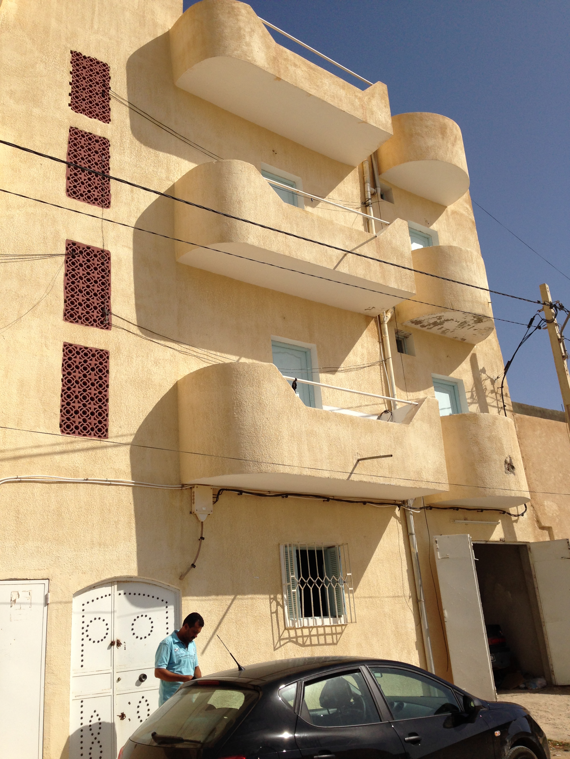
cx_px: 285
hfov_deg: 42.9
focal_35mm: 33
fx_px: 725
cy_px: 380
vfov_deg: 55.4
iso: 50
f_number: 2.4
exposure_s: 1/3195
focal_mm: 4.12
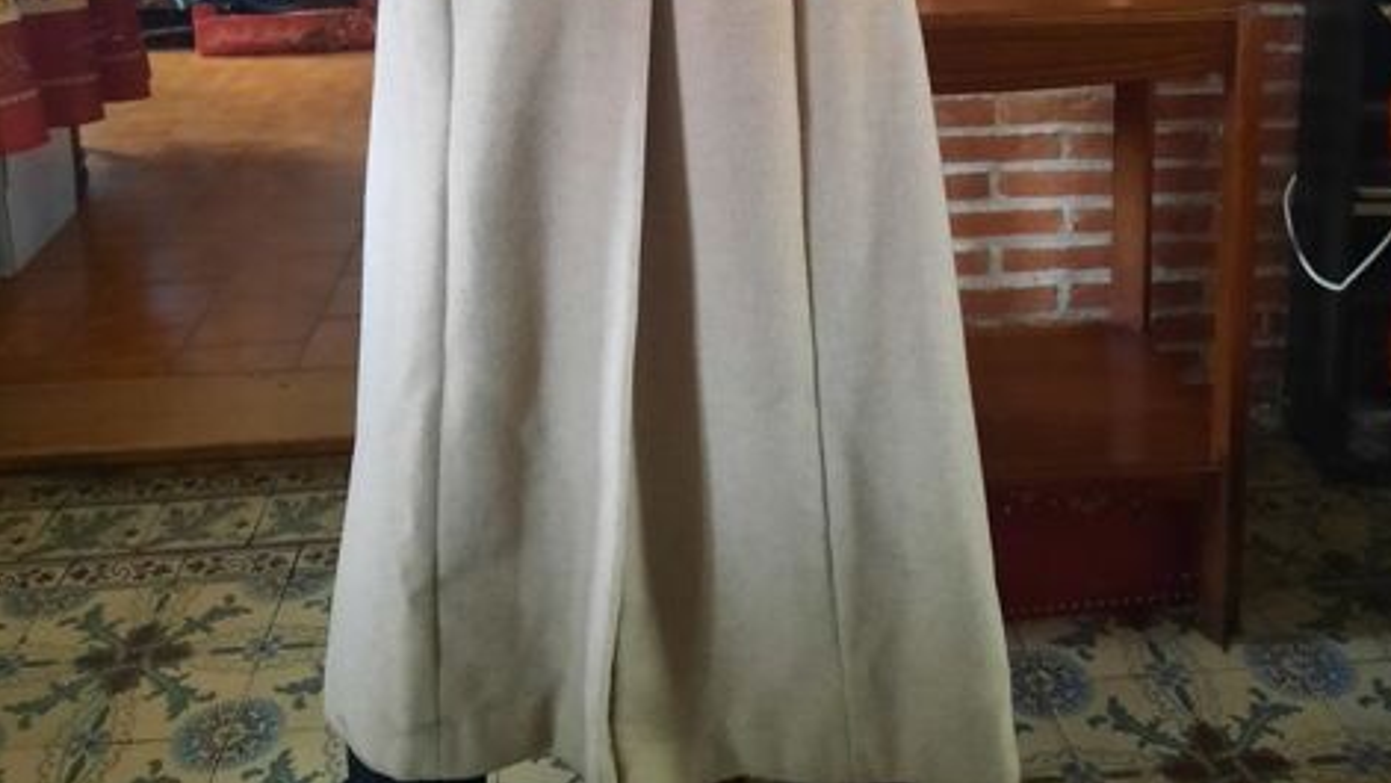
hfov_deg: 54.0
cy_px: 6
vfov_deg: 29.9
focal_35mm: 37
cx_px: 703
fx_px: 1365
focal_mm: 4.6
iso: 640
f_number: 2
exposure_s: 1/25
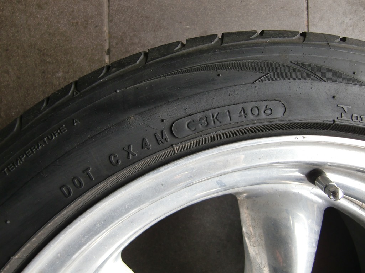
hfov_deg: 63.4
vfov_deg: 49.7
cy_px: 136
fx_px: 295
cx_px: 182
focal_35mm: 28
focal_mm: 4.9
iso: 100
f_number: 2.6
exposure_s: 1/60
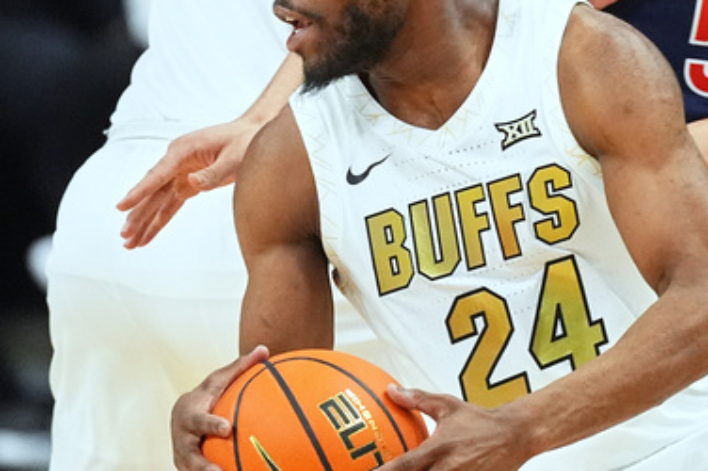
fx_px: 32146
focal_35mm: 1636
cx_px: 603
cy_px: -8
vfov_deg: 0.8
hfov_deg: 1.3
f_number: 4
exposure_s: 1/1600
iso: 8000
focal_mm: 600
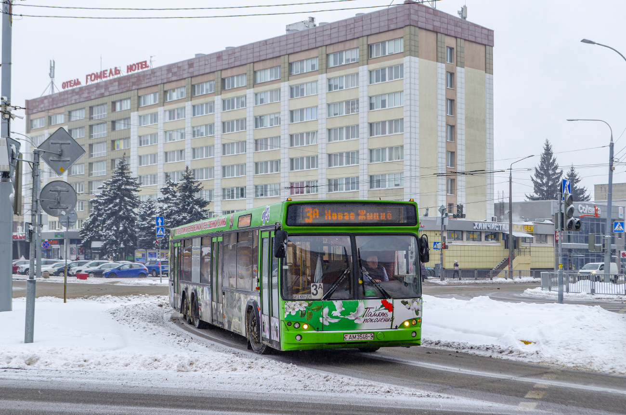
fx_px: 911
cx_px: 313
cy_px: 208
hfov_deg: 37.9
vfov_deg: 25.6
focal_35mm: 52
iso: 400
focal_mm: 35
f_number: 7.1
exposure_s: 1/400
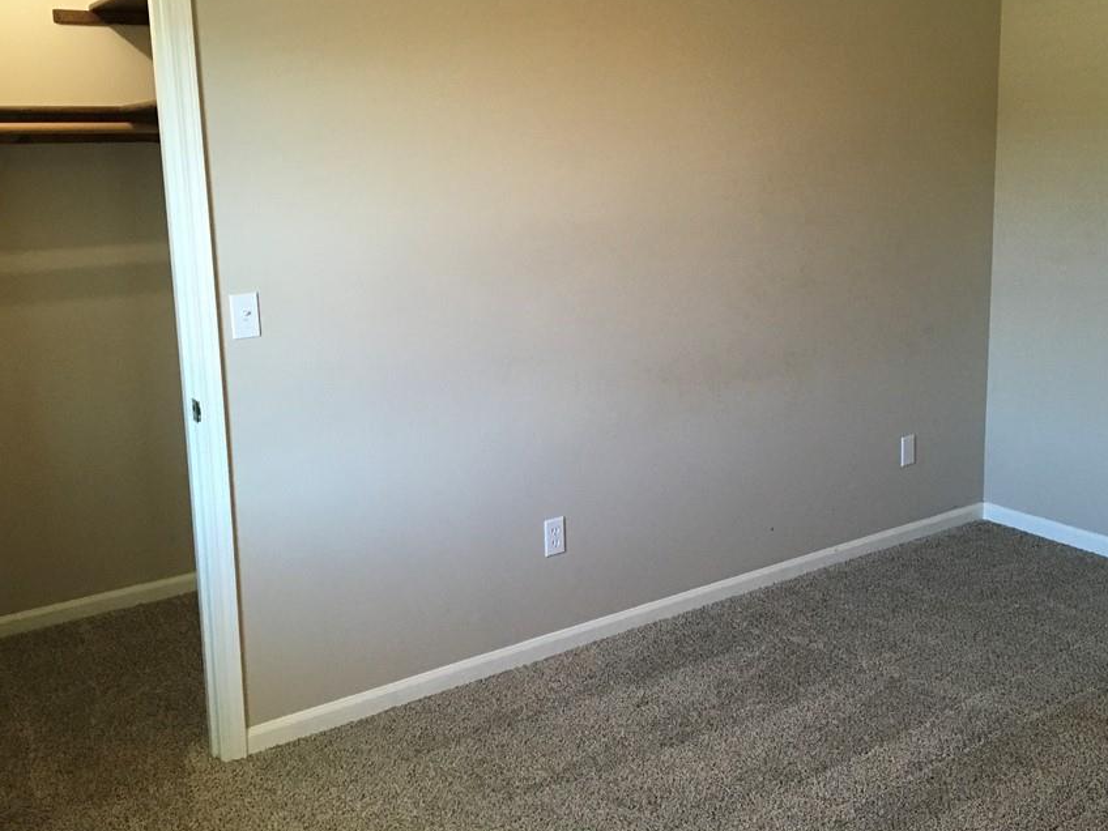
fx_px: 1120
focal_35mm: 35
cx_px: 575
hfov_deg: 52.6
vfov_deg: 40.5
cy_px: 338
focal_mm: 4.15
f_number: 2.2
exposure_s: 1/30
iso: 125
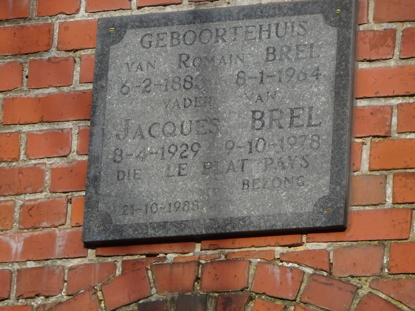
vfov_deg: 4.7
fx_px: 3764
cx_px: 218
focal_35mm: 314
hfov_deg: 6.3
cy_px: 143
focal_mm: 49.49
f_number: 6.3
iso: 160
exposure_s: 1/250
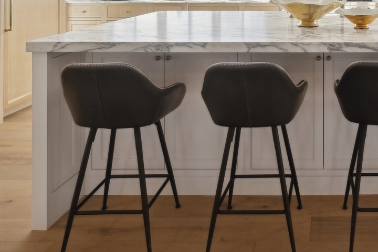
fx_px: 390
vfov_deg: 31.5
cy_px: -30
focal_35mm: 37
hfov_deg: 48.1
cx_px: 316
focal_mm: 16.5
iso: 200
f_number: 8
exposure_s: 1/80
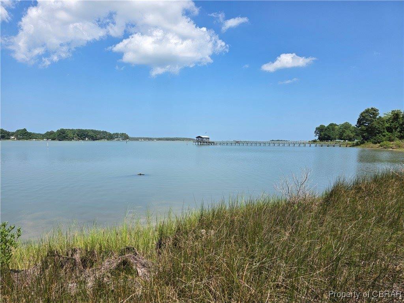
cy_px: 152
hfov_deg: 73.9
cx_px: 202
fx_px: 268
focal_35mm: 23
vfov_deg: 58.9
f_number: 1.7
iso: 80
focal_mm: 6.3
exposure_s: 1/6809
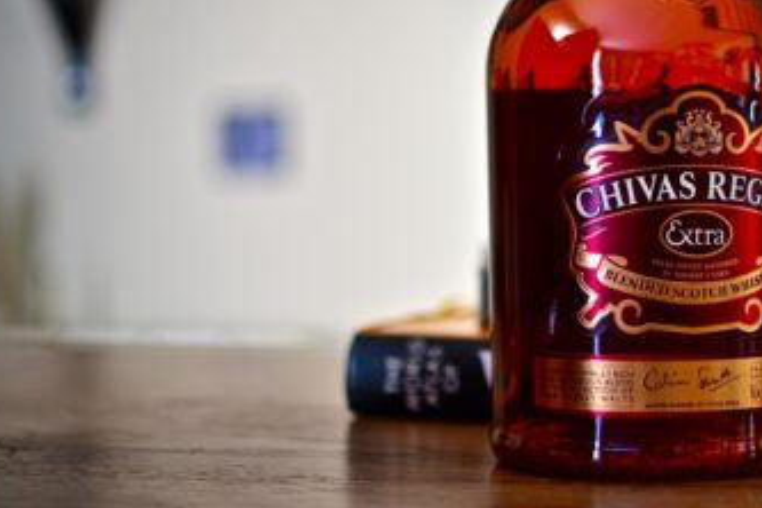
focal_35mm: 101
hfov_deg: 19.9
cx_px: 664
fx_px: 2137
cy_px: 193
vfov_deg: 13.5
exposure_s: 1/6
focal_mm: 35
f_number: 1.8
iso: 100
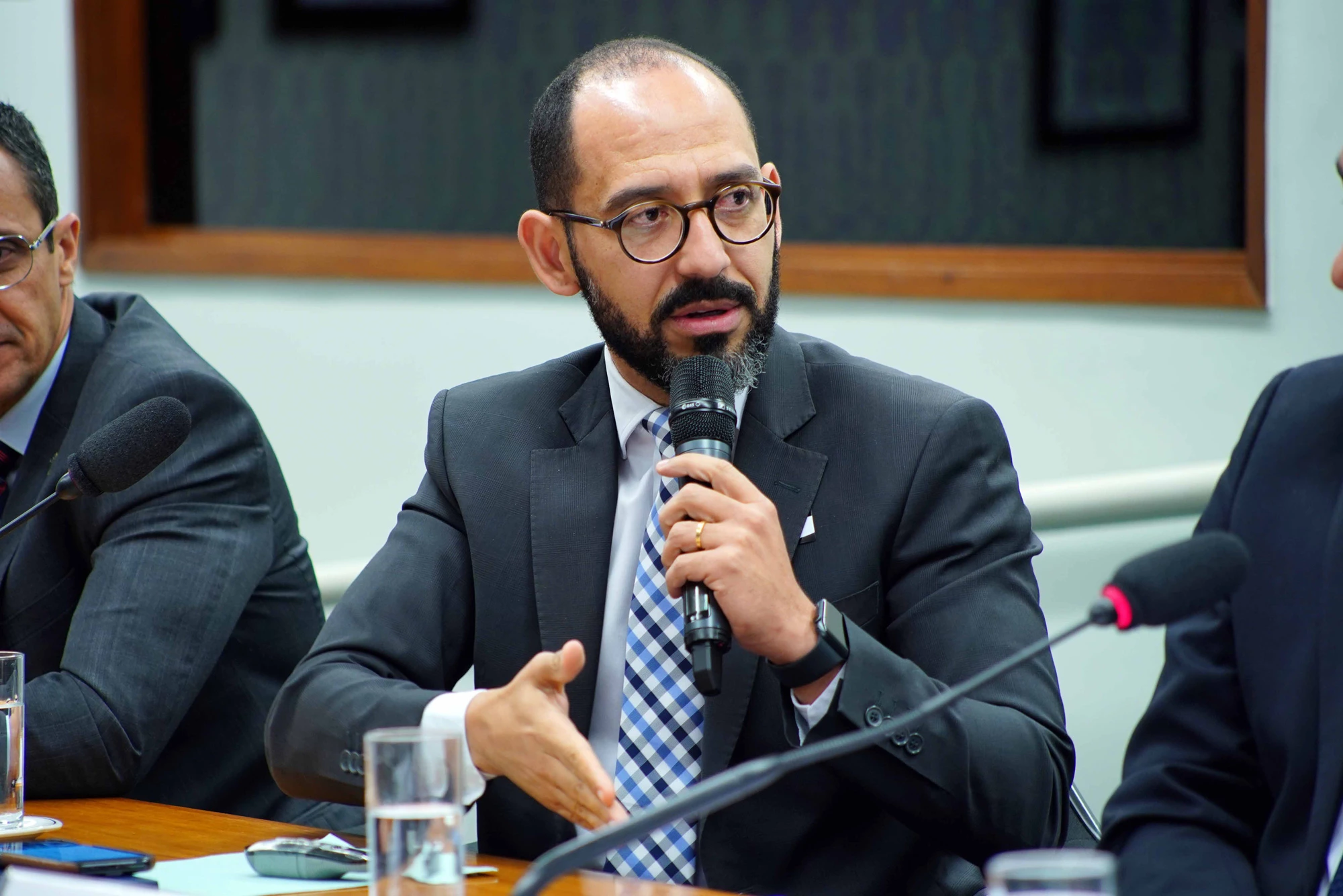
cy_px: 448
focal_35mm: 170
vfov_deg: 8.1
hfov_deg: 12.1
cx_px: 672
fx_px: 6342
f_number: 5
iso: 1000
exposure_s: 1/125
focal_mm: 170
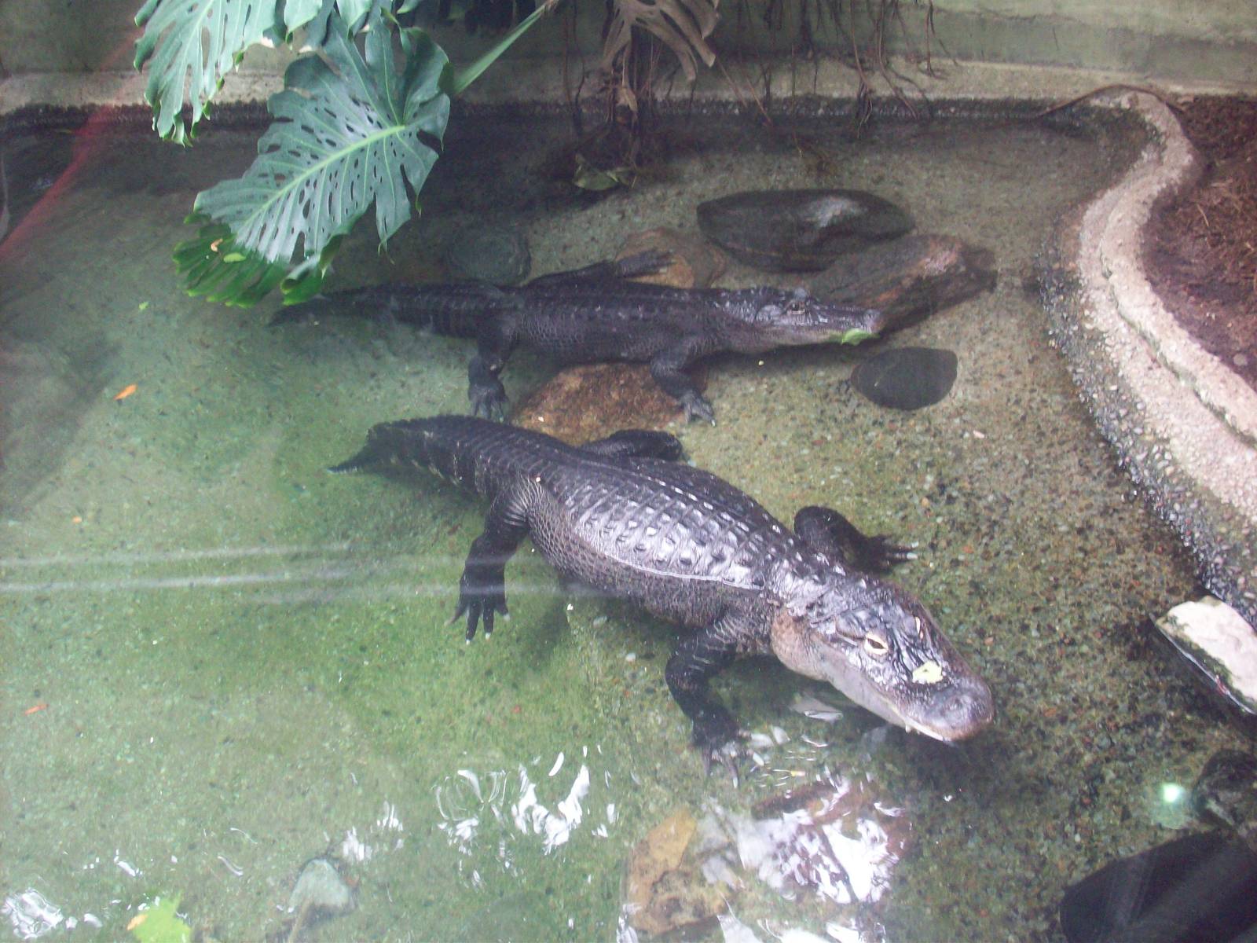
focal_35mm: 37
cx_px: 628
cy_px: 472
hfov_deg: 50.1
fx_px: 1344
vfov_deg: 38.7
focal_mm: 6.2
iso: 160
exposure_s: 1/24.7
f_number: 2.8
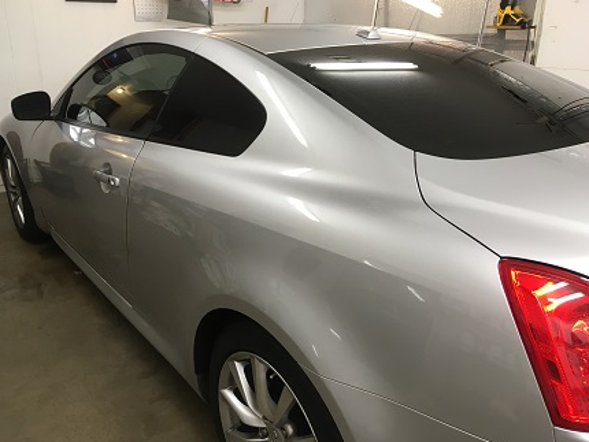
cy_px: 213
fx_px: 528
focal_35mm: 31
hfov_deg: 58.3
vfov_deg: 45.5
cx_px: 278
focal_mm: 4.15
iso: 64
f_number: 2.2
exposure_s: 1/30
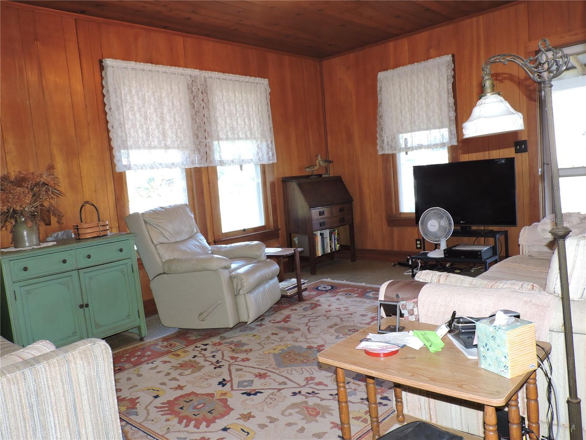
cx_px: 293
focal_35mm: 28
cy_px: 220
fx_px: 474
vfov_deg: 49.7
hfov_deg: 63.4
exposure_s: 1/30
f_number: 3.1
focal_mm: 5
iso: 200
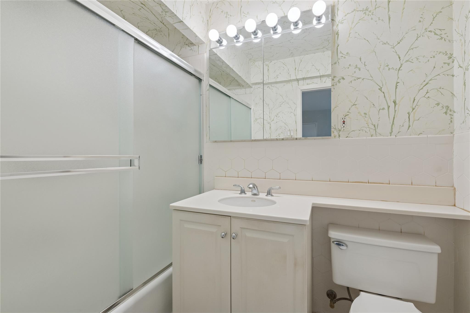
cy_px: 156
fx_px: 196
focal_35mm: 15
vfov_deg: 77.3
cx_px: 235
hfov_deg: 100.4
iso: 640
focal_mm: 15
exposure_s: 1/25
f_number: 14
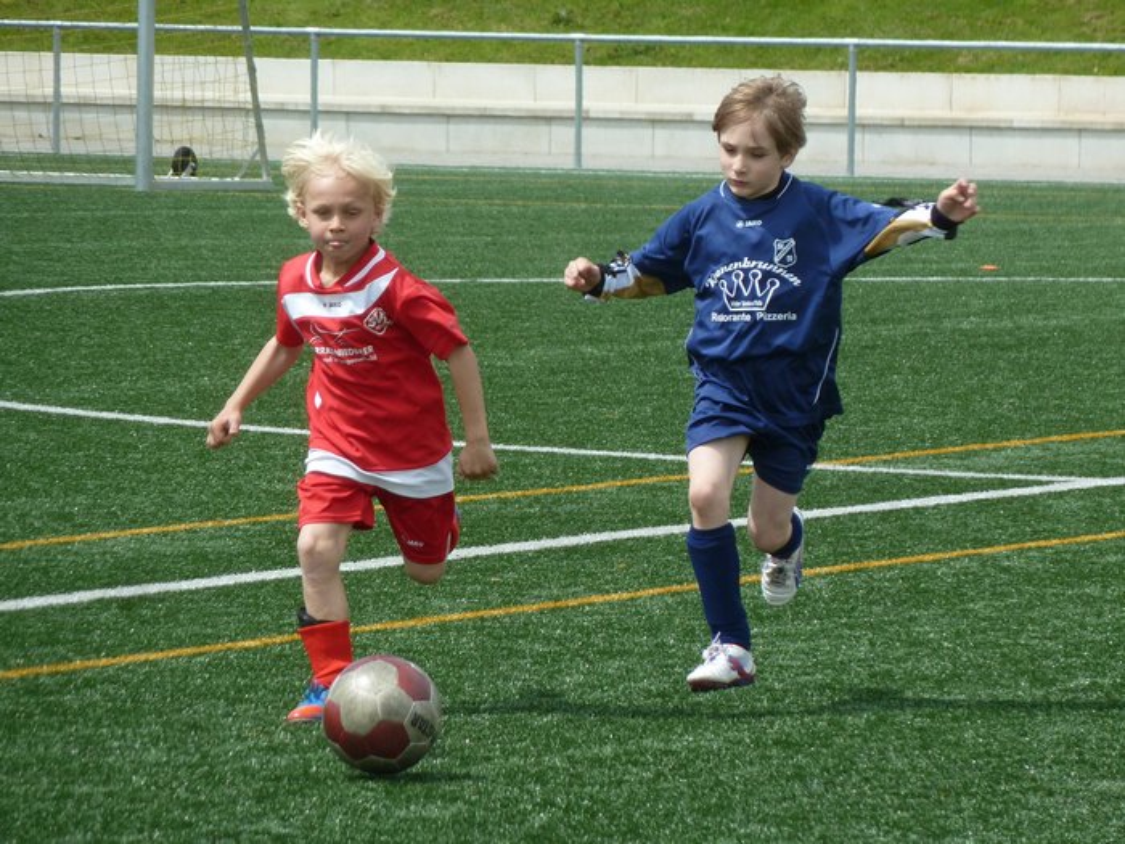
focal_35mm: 300
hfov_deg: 6.6
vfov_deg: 5.0
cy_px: 422
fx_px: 9750
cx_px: 562
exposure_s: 1/640
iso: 160
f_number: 4.9
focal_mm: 49.2
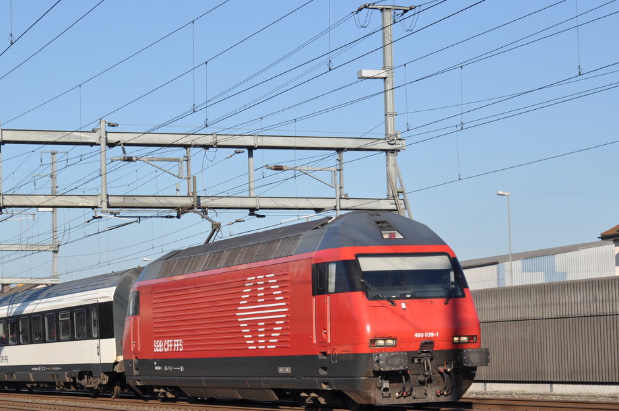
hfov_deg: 21.7
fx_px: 1614
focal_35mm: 94
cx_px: 248
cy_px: 254
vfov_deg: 14.5
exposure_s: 1/1000
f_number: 5.6
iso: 200
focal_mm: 48
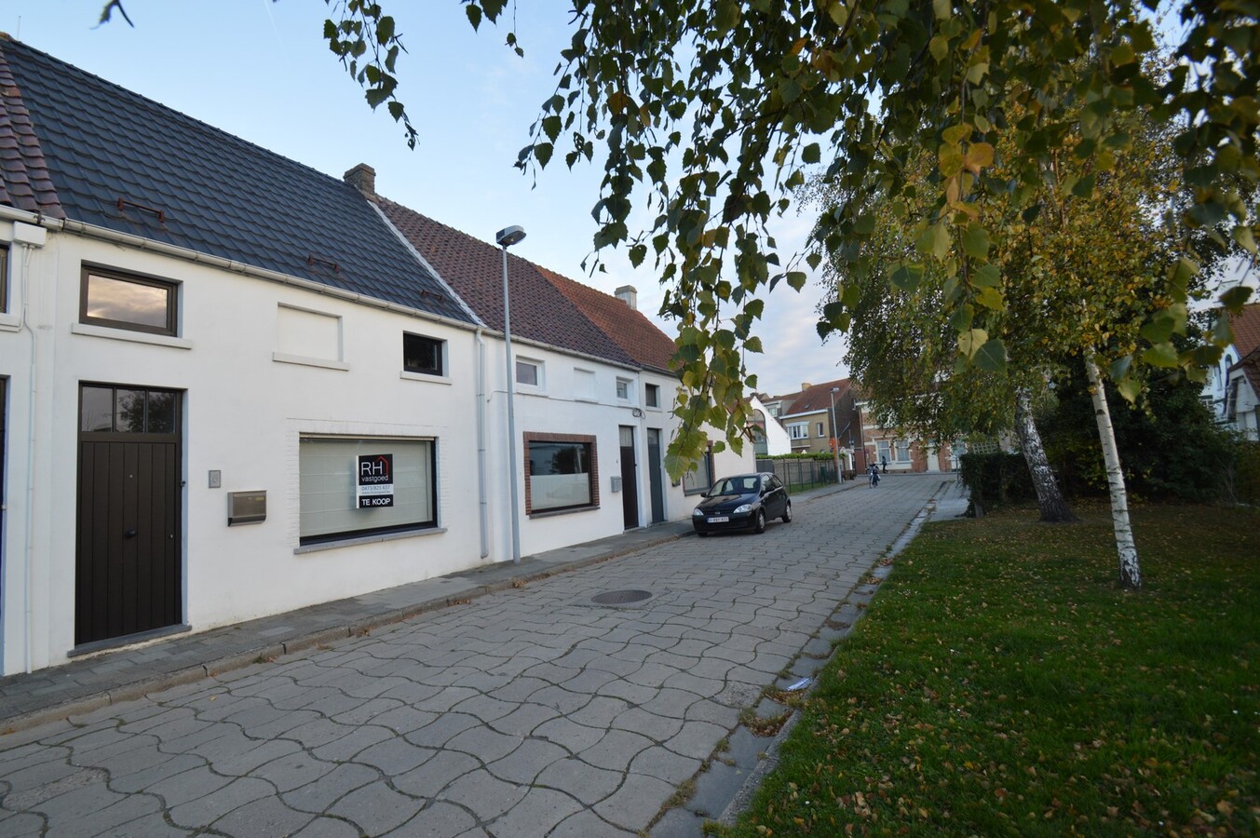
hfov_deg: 100.4
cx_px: 630
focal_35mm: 15
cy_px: 419
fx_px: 525
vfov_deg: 77.2
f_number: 5.6
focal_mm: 10
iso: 360
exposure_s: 1/125
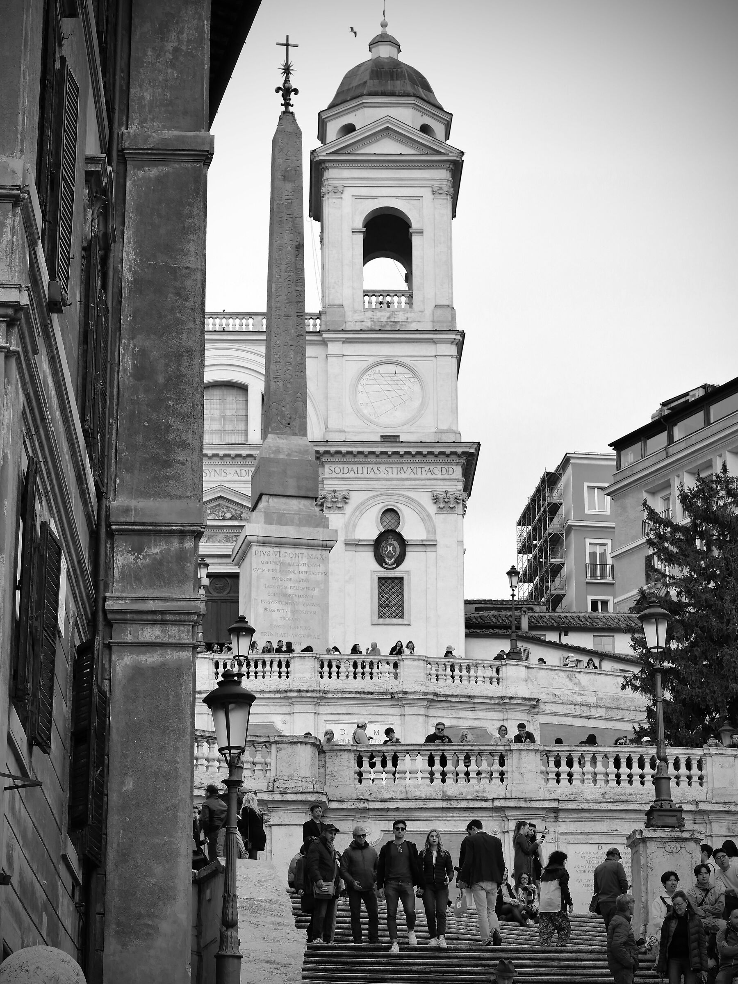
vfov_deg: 22.8
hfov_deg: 17.2
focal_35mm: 86
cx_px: 369
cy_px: 492
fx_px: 2445
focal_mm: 43
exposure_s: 1/1000
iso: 200
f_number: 4
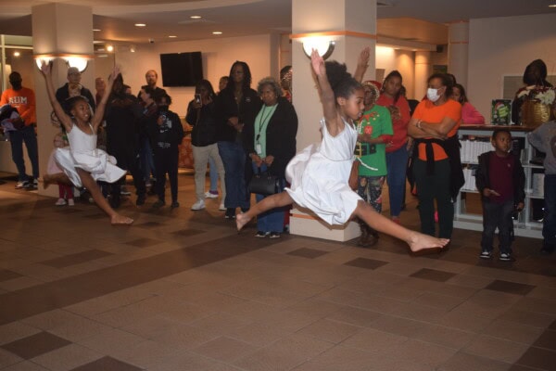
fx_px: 625
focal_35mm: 40
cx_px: 278
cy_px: 186
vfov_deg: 33.0
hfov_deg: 47.9
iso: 800
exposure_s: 1/80
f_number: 4.2
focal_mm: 27
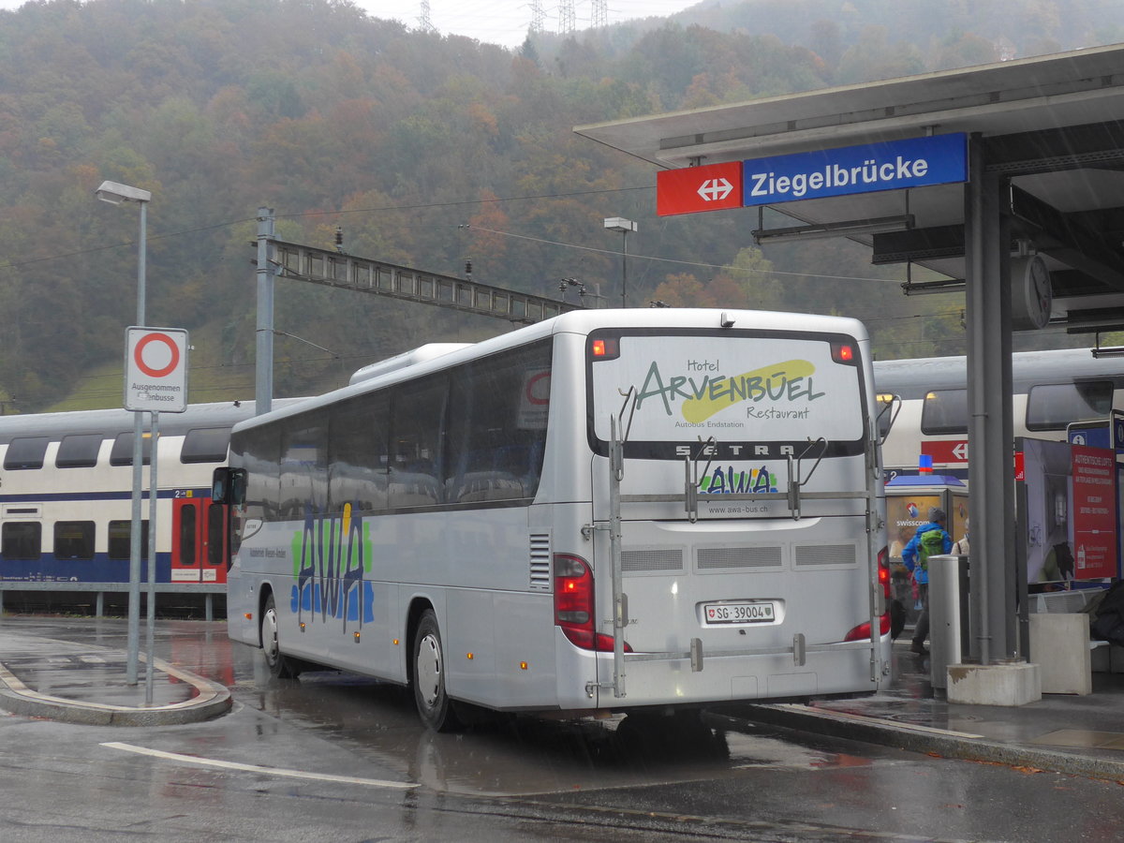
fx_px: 1786
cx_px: 562
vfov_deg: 26.6
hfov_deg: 34.9
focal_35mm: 55
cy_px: 422
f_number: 3.4
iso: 200
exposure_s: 1/60
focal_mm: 11.3
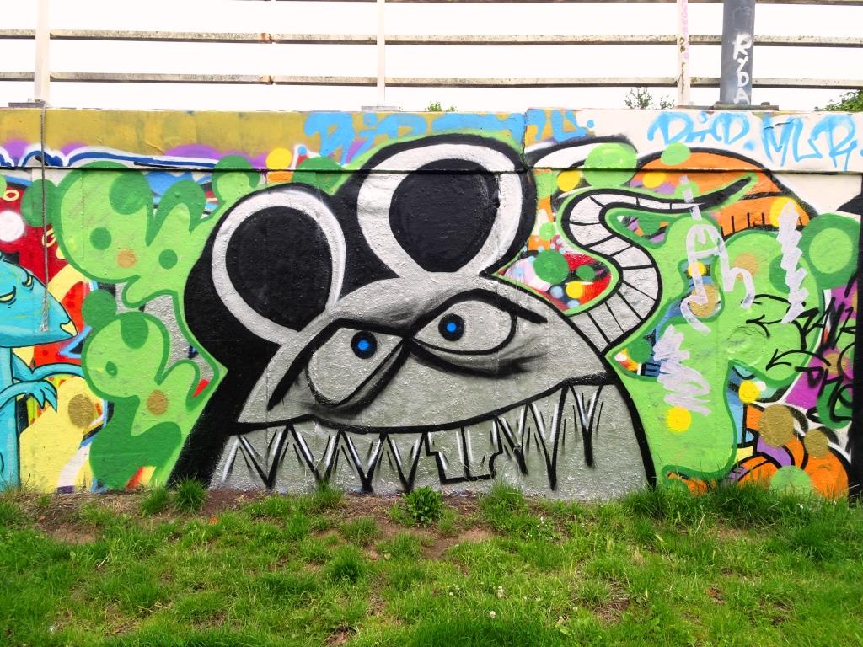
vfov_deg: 56.8
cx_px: 432
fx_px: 598
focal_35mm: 24
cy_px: 324
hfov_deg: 71.6
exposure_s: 1/125
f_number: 3.5
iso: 80
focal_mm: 4.1
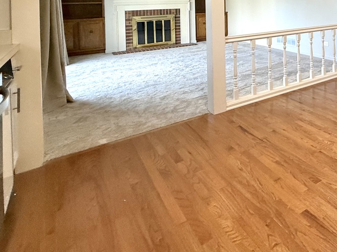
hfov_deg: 52.6
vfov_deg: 41.8
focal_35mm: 29
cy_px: 0
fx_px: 282
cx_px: 315
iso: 200
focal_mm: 2.22
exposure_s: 1/120
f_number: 2.2
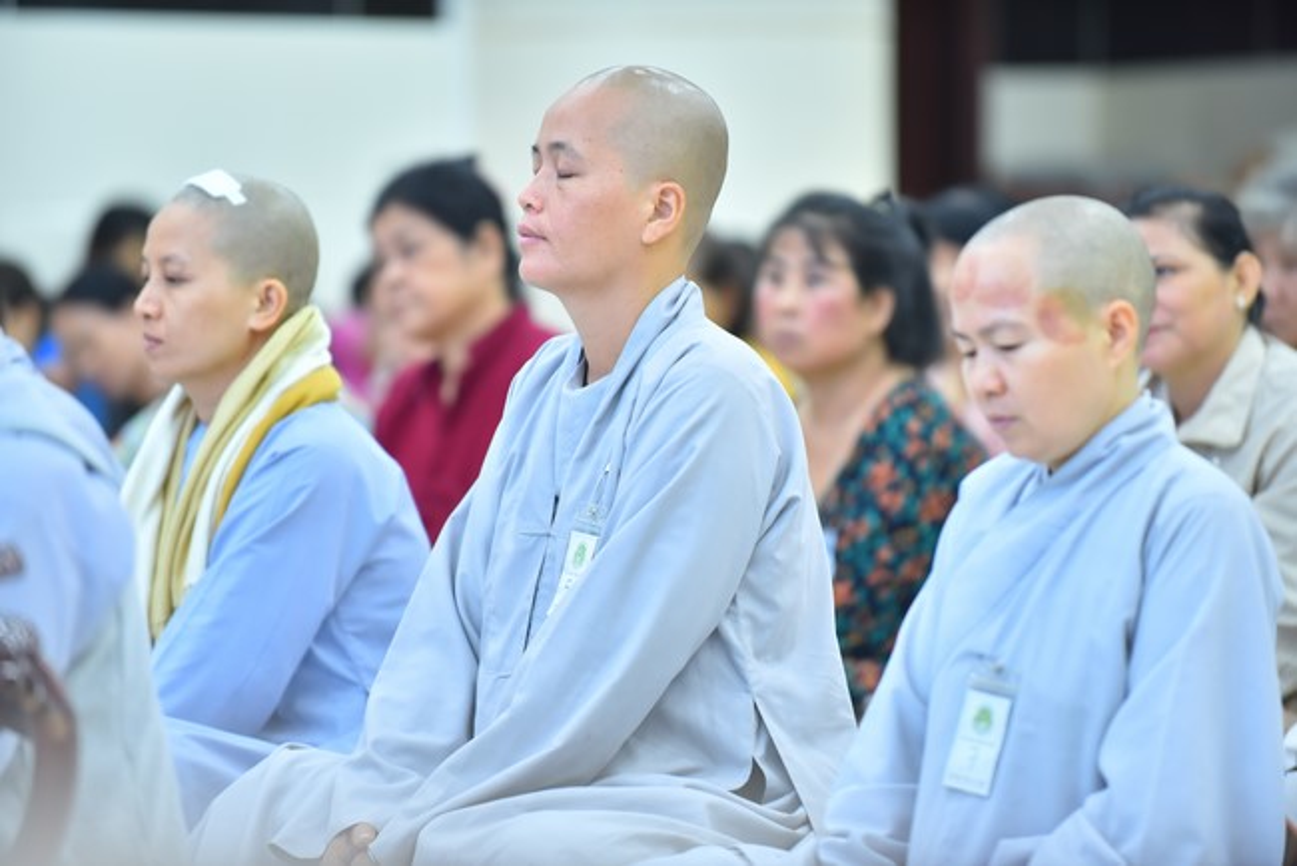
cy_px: 433
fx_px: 7208
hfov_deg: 10.3
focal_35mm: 200
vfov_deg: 6.9
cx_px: 648
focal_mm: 200
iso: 1000
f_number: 2.8
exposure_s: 1/60
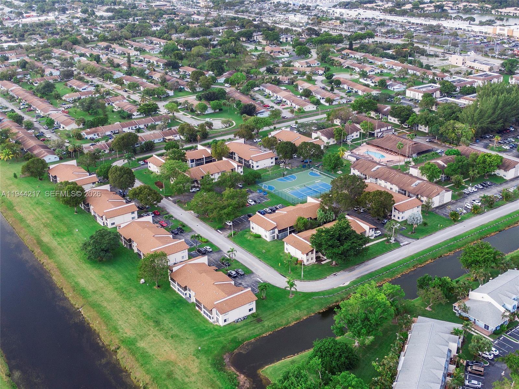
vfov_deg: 35.1
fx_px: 614
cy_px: 194
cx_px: 260
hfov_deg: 45.8
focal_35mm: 41
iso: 100
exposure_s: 1/200
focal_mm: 7.07
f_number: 3.5
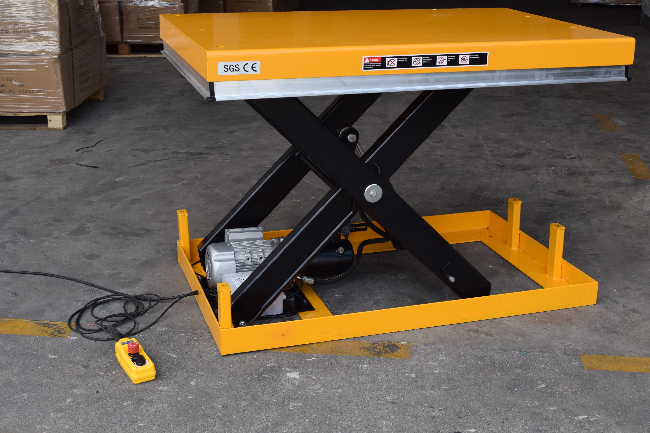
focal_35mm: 54
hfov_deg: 37.1
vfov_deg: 25.2
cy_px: 201
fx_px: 967
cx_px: 362
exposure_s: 1/200
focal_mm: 31
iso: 400
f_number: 7.1
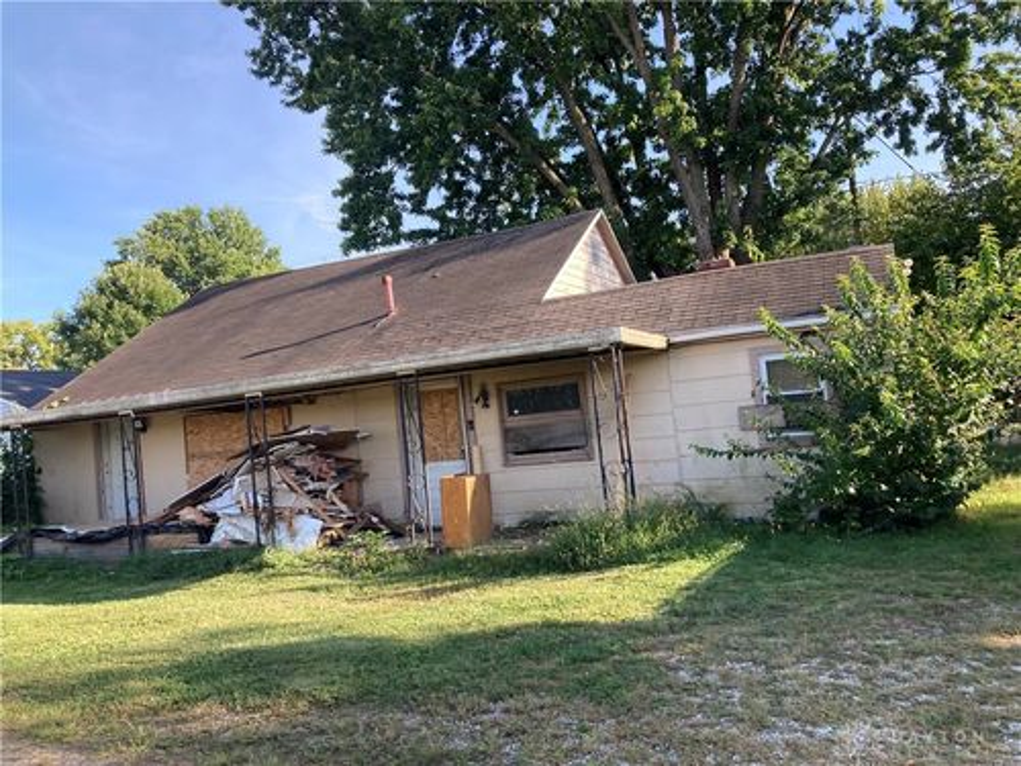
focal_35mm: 28
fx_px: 826
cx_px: 510
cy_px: 383
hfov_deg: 63.4
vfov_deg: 49.7
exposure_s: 1/328
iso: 20
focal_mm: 3.99
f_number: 1.8
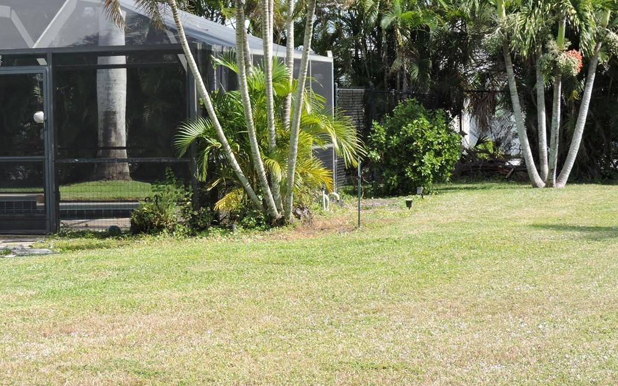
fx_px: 1684
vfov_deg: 13.1
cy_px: 132
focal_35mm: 100
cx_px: 240
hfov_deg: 20.8
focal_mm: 10.7
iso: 100
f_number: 3.7
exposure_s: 1/320
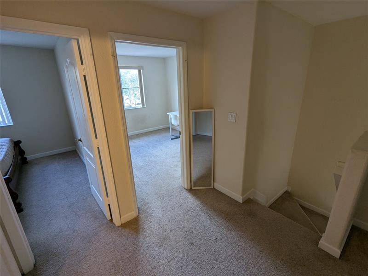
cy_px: 138
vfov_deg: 78.1
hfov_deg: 94.5
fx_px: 170
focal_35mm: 16
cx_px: 184
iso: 74
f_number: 2.2
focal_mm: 2.35
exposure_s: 1/24
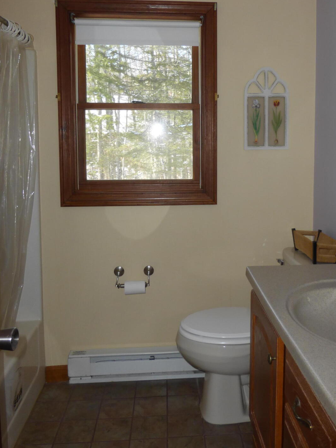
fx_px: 440
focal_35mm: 34
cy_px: 175
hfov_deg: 41.5
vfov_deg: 53.5
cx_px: 207
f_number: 3.3
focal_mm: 4.3
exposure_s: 1/60
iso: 100
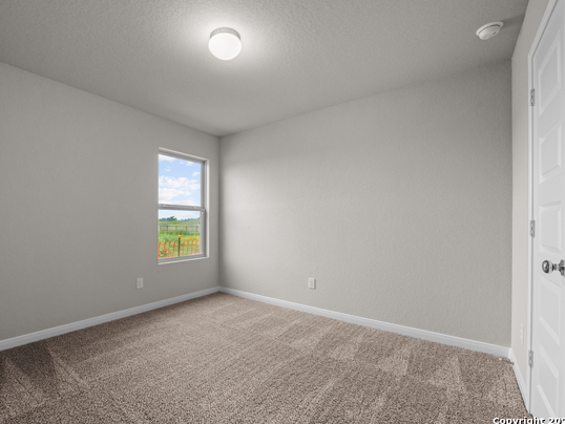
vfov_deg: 78.1
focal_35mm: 16
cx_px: 240
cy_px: 216
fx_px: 261
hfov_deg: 93.8
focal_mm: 14
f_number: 13
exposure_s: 1/6
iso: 400
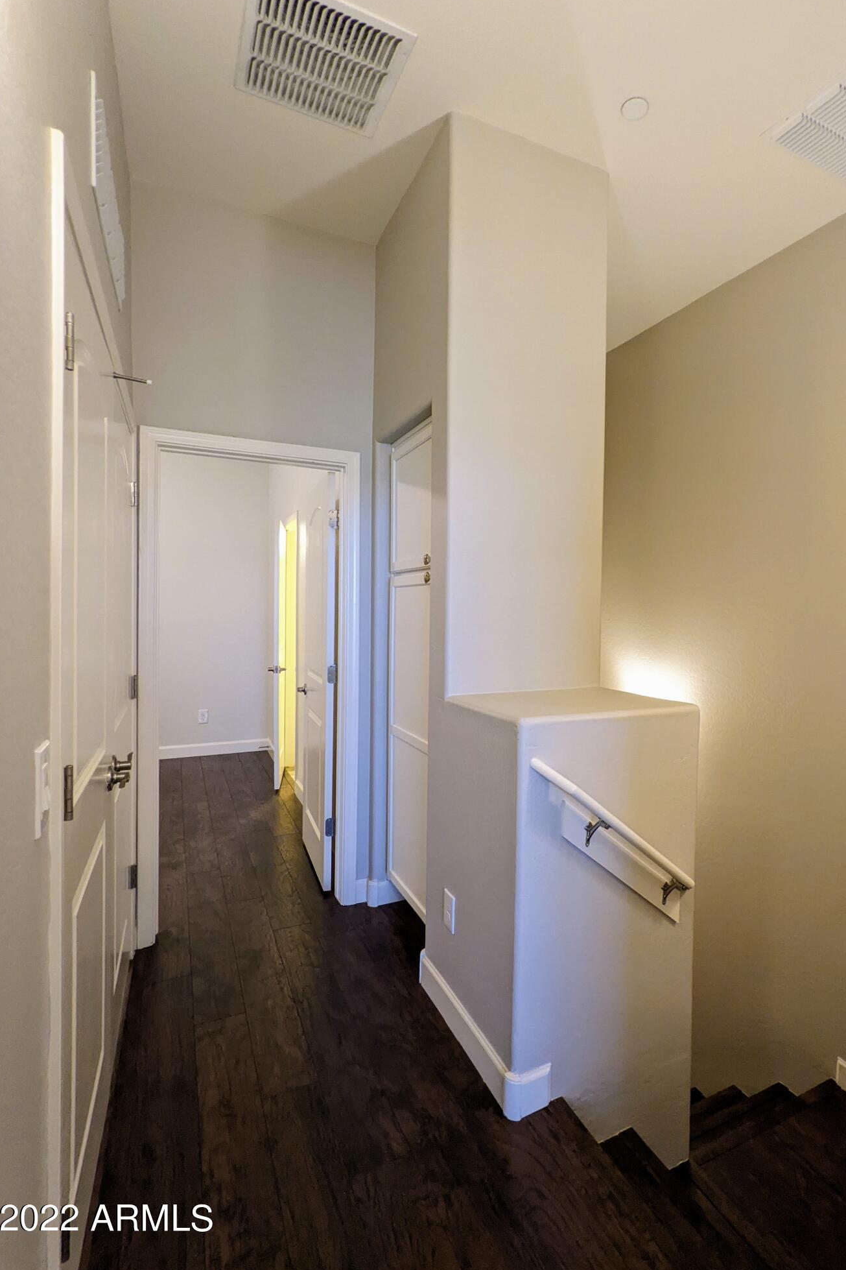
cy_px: 629
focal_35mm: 17
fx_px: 599
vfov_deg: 93.3
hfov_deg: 70.1
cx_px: 482
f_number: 2.2
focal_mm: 2.22
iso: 561
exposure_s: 1/24
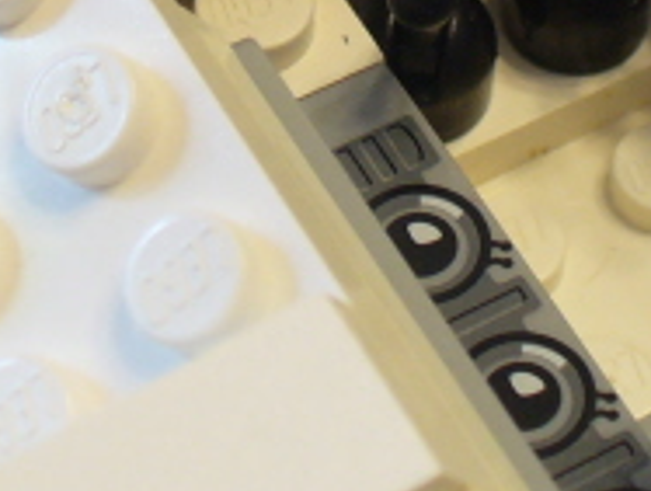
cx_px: 359
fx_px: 2977
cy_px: -268
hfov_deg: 12.5
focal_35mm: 158
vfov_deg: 9.2
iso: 100
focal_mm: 6.1
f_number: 2.8
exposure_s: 1/30
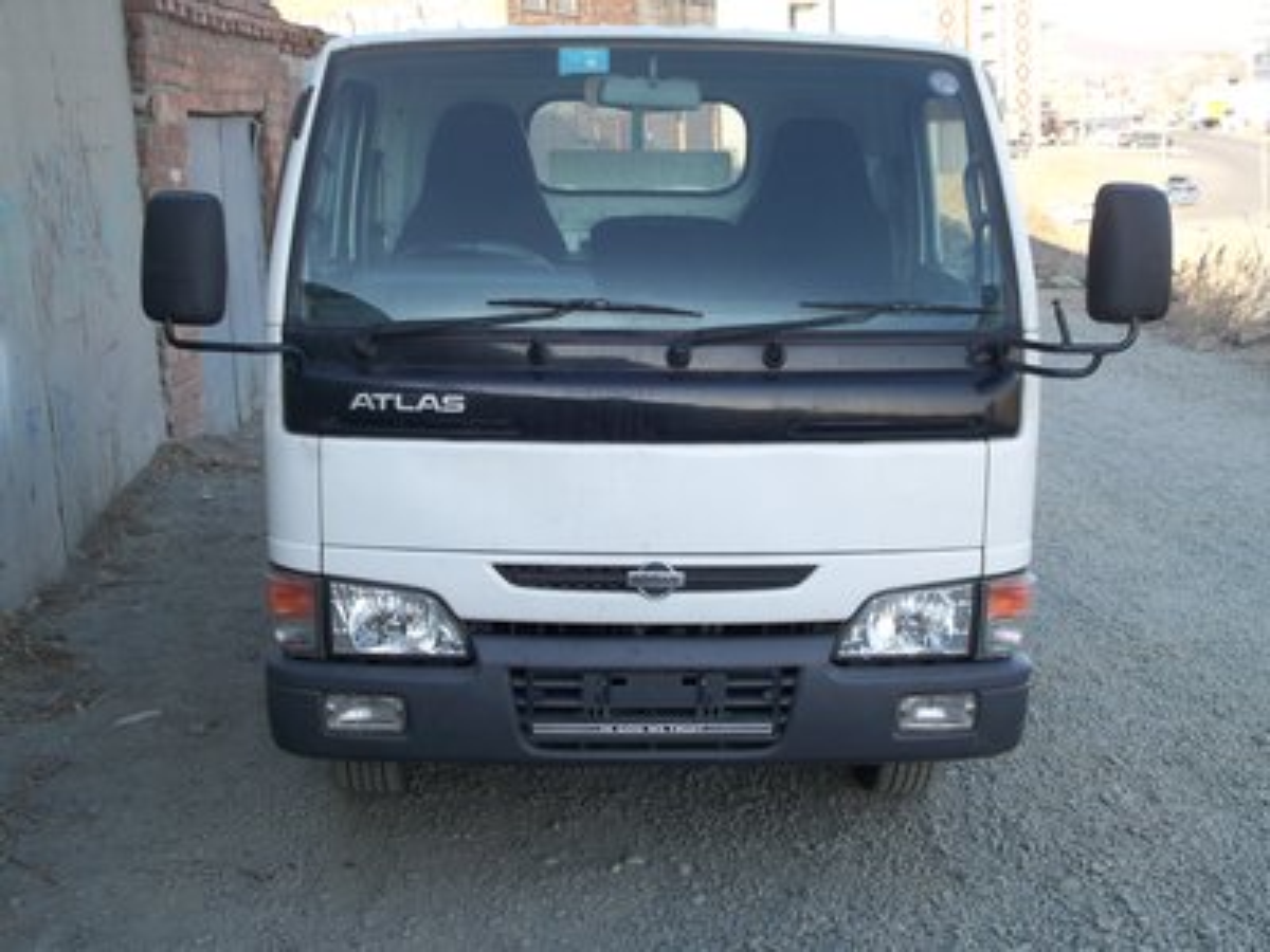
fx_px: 1688
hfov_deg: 41.2
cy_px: 476
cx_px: 635
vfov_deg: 31.5
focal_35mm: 46
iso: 64
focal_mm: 9.8
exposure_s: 1/100
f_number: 4
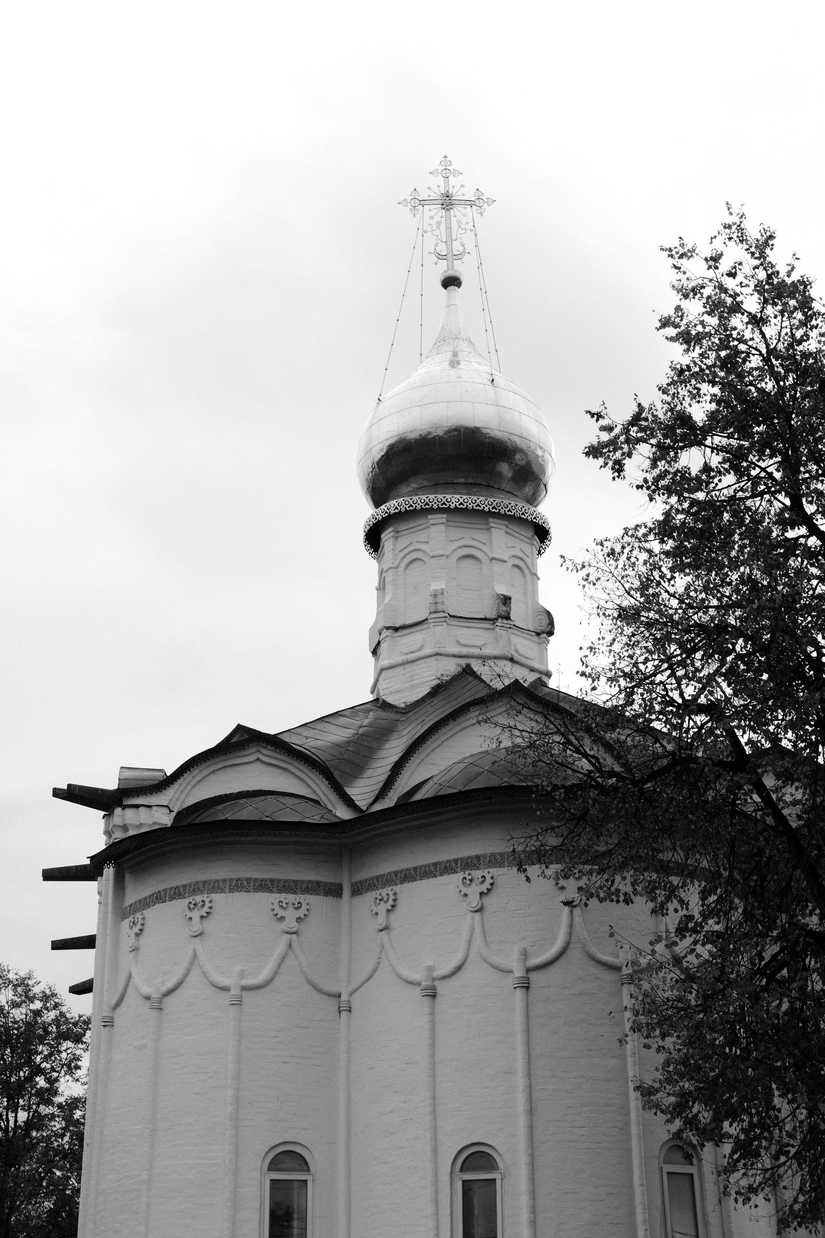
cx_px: 412
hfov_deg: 25.5
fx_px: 1822
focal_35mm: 53
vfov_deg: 37.5
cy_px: 619
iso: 320
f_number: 8
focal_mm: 35
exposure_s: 1/80
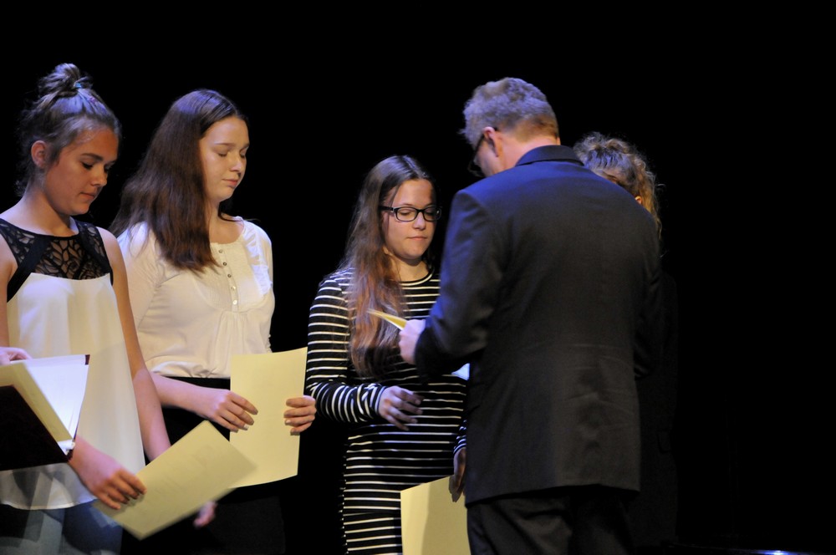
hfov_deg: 13.1
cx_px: 418
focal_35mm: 158
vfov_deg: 8.7
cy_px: 278
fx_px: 3653
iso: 2200
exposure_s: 1/30
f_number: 5.6
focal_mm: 105
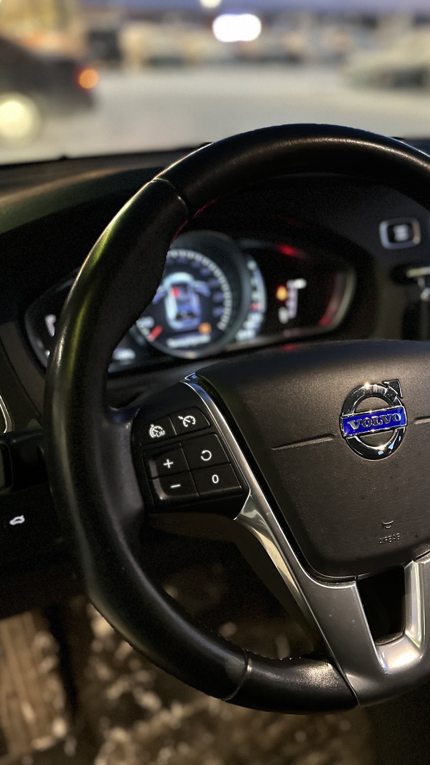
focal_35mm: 35
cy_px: 383
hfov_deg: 32.4
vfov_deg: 56.6
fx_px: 710
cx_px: 370
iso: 1250
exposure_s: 1/27
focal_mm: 6.86
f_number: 1.78
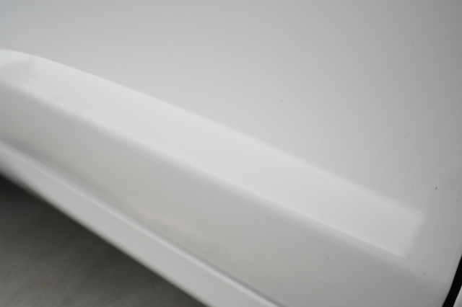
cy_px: 154
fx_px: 359
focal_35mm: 28
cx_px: 231
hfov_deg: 65.5
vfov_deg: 46.4
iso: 1600
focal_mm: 28
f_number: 4.5
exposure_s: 1/100
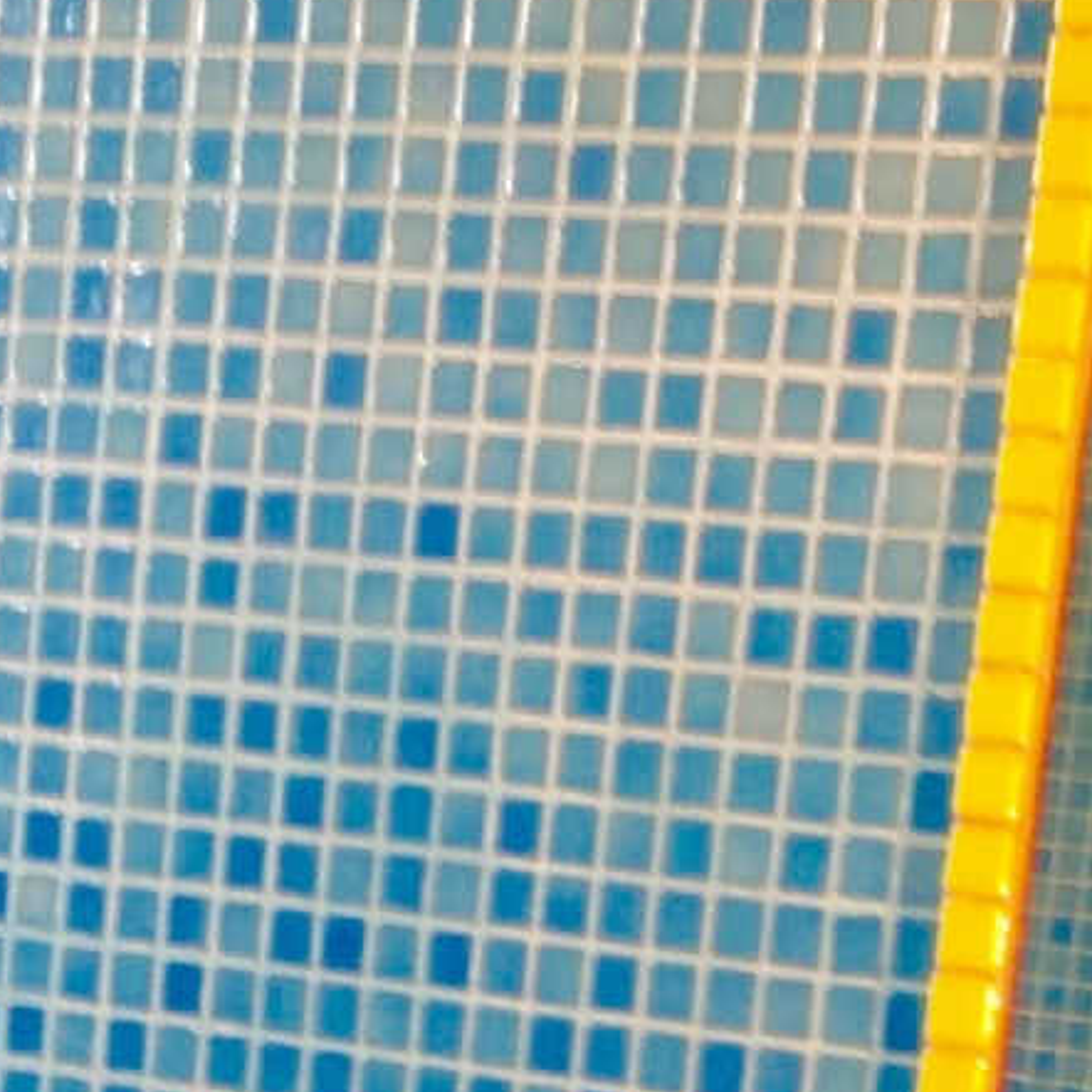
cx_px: -32
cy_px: 1959
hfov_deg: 9.6
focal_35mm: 181
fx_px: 6460
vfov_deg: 9.2
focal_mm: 4.28
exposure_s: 1/15
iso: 50
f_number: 2.4
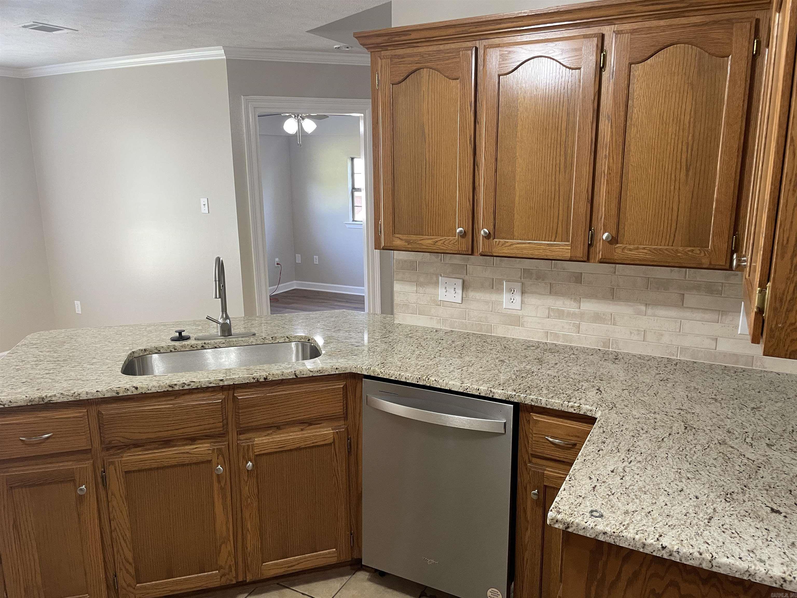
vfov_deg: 53.1
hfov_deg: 67.3
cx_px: 398
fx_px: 599
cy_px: 299
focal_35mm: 26
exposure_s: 1/60
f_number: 1.6
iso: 160
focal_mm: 4.2
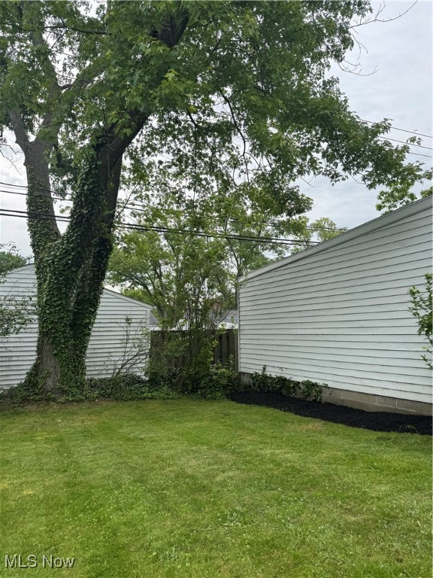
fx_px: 400
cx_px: 216
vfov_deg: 71.6
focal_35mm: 24
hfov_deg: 56.8
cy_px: 289
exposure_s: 1/1339
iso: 80
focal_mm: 6.76
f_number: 1.78
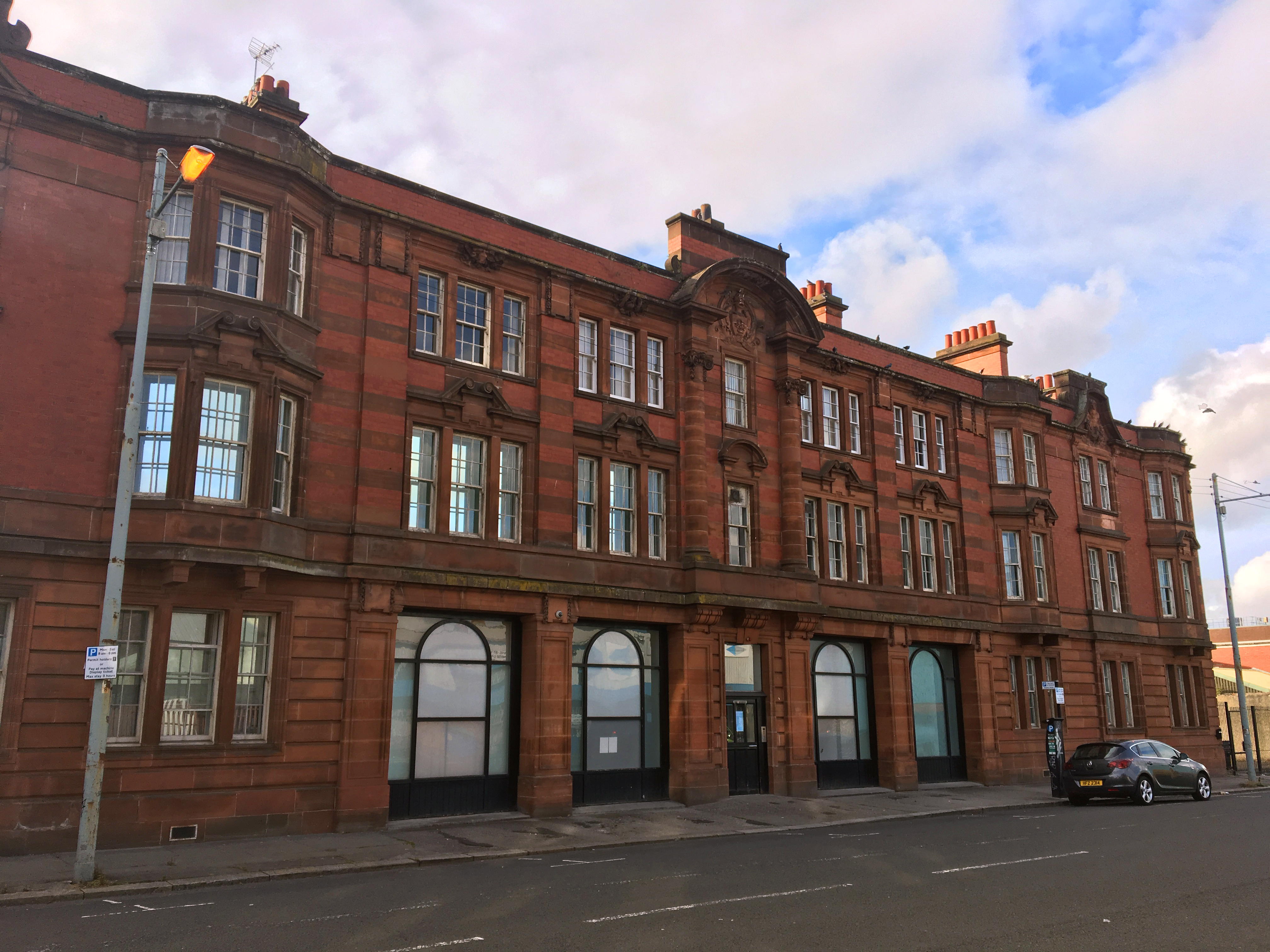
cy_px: 476
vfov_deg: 48.2
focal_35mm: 29
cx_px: 635
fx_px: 1064
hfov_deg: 61.7
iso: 25
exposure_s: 1/541
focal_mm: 4.15
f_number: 2.2
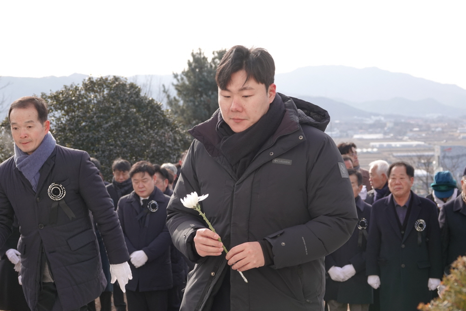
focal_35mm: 77
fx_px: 996
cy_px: 156
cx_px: 233
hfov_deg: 26.3
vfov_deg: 17.7
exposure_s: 1/250
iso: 100
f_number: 3.5
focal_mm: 28.07
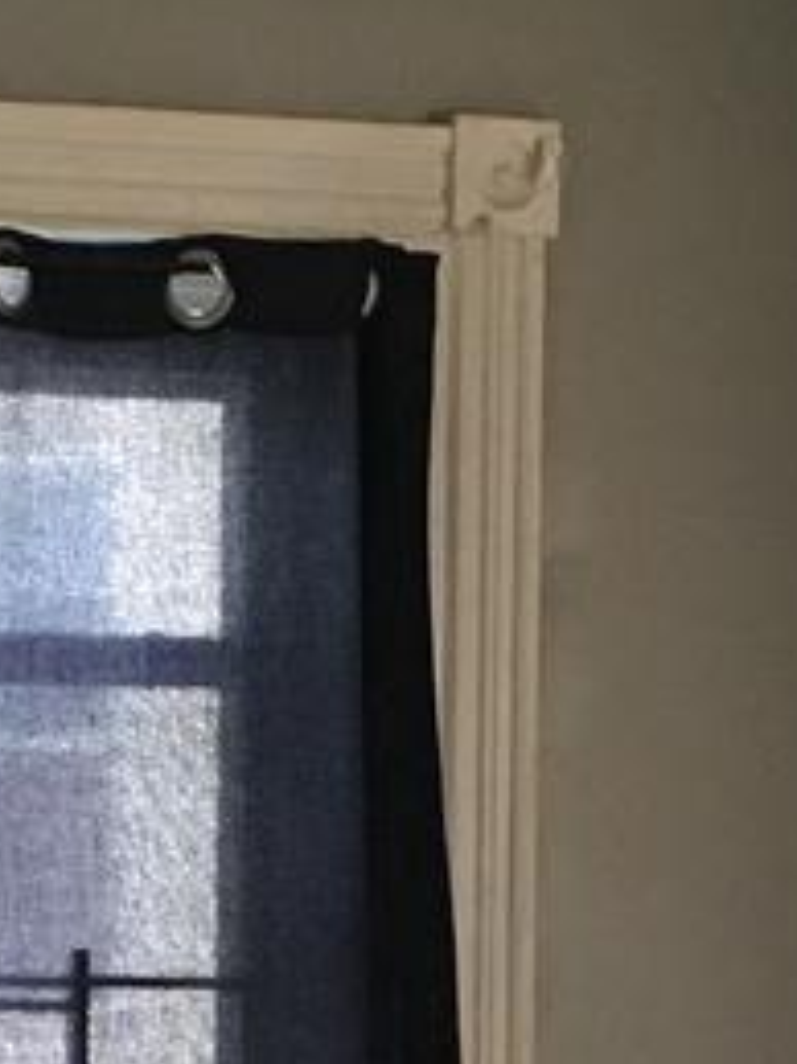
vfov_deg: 11.1
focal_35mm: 172
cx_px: 197
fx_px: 5285
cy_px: 1602
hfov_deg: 8.6
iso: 100
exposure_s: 1/30
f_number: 2.2
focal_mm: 4.15
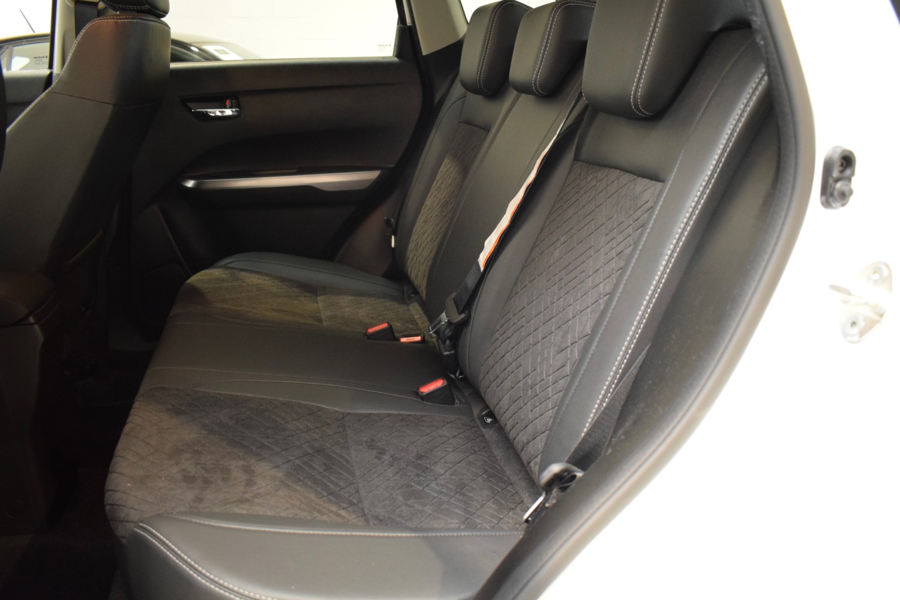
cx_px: 450
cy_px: 300
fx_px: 675
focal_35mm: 27
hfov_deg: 67.4
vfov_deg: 47.9
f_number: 3.5
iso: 2200
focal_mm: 18
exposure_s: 1/30
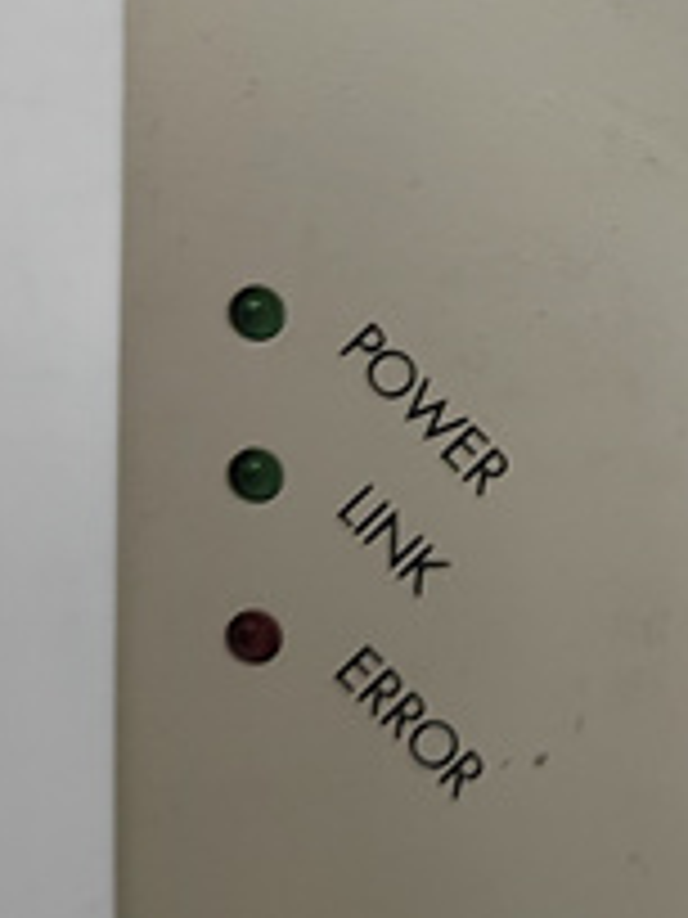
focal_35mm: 75
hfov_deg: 18.2
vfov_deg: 24.8
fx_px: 1988
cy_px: 0
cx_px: 917
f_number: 1.9
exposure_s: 1/100
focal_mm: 5.52
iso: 2563
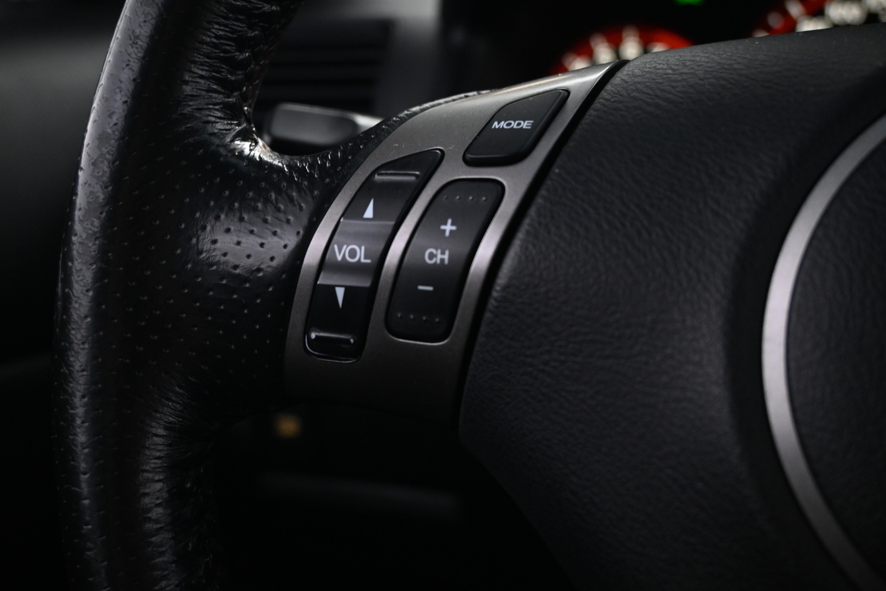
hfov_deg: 52.2
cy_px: 296
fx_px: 904
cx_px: 443
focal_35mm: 37
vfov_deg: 36.2
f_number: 4.2
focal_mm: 24.5
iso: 1600
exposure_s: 1/10
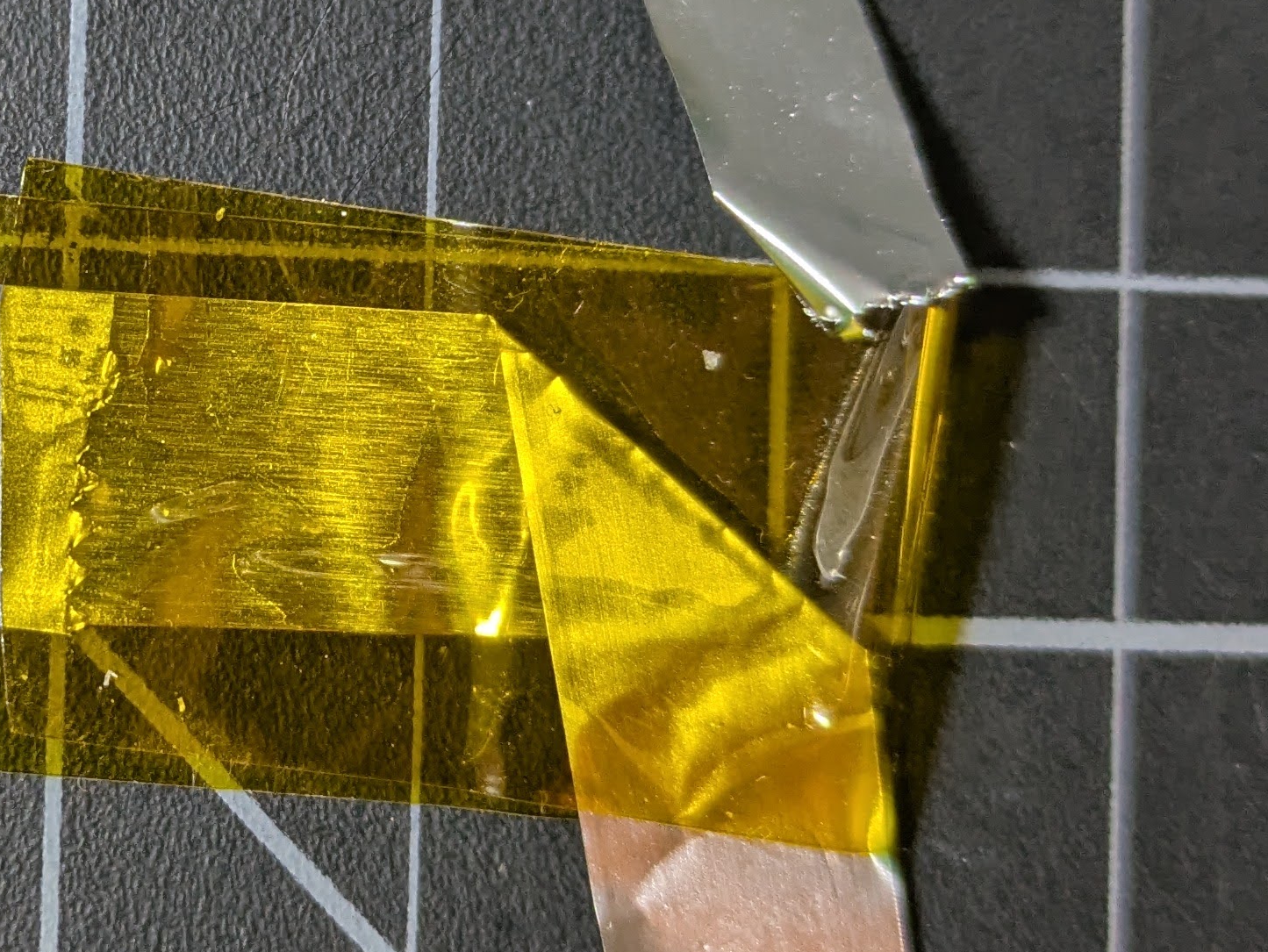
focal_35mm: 80
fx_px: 2932
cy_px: 291
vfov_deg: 18.4
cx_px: 111
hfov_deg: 23.7
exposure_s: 1/120
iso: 77
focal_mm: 5.43
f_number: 1.89
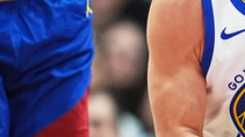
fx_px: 13221
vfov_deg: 0.6
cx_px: 186
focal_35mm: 2038
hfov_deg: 1.1
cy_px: -39
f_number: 3.2
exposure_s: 1/1600
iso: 4000
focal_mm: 400
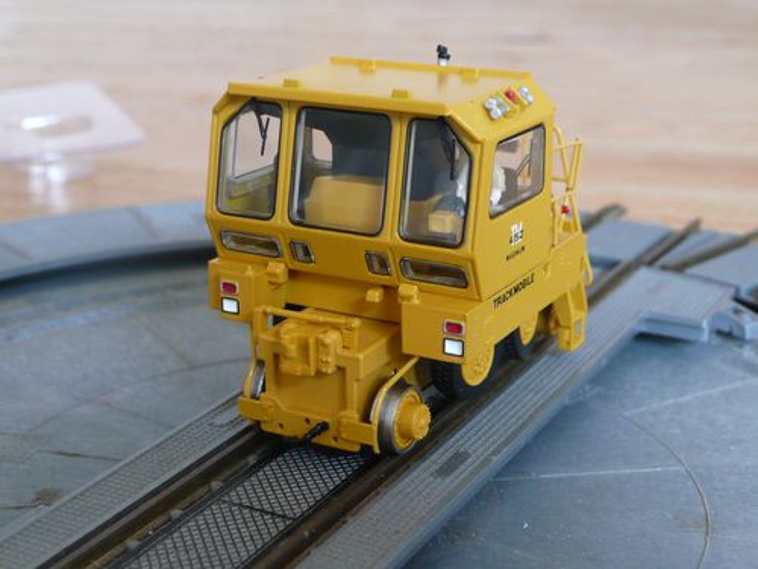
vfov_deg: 23.7
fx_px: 1358
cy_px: 284
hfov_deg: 31.2
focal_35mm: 62
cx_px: 379
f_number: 4.5
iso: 200
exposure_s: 1/20
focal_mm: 10.2
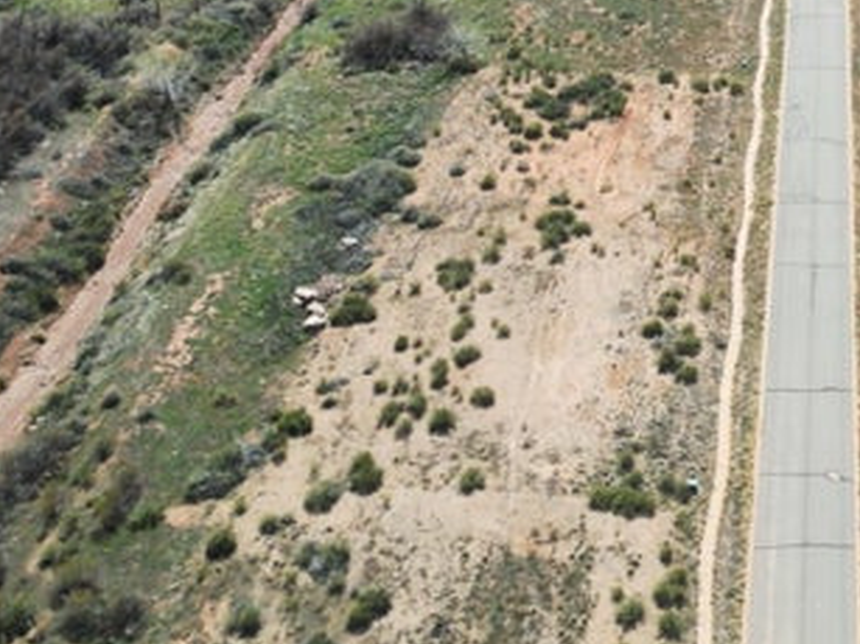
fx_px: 1242
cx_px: 821
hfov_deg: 35.3
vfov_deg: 27.7
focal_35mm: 50
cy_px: 25
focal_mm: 6.72
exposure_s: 1/1250
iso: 140
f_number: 1.7
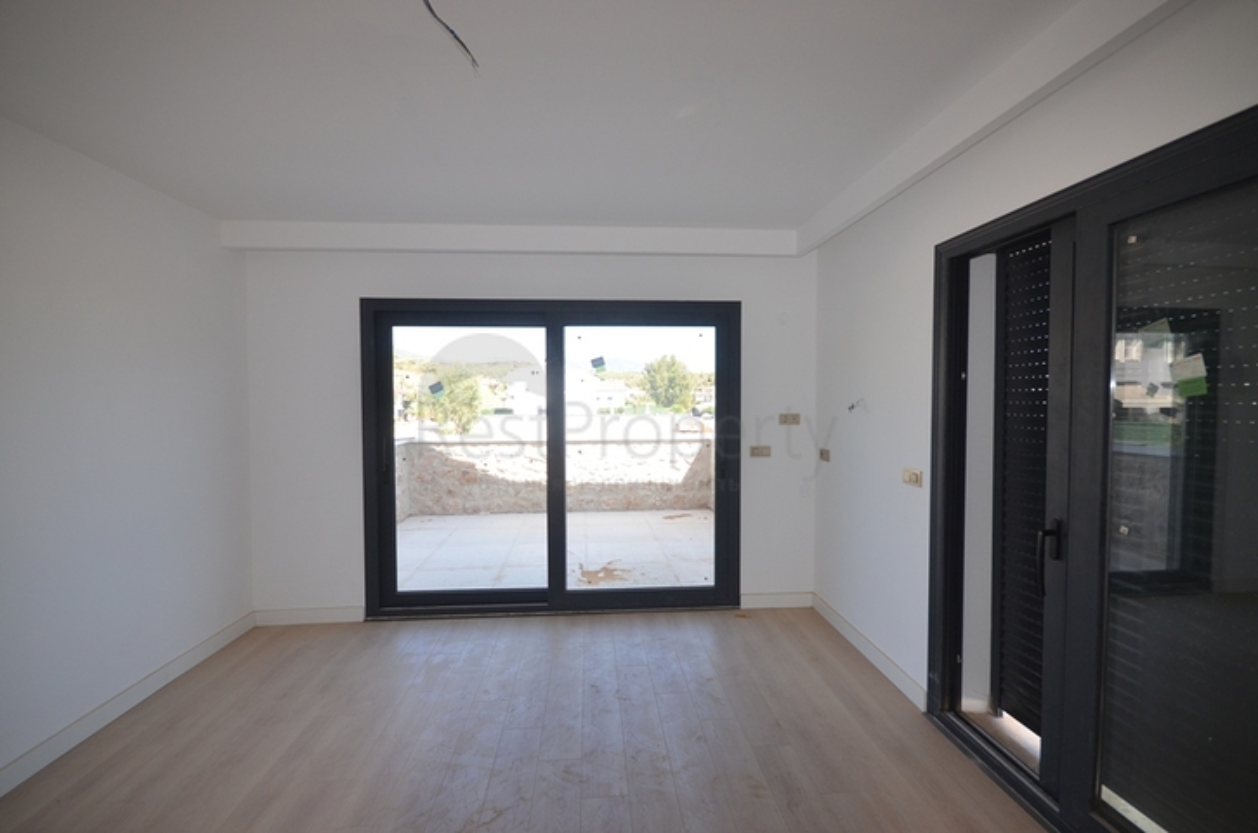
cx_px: 629
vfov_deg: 77.1
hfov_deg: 100.5
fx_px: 523
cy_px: 416
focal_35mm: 15
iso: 400
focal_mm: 10
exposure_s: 1/200
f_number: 7.1
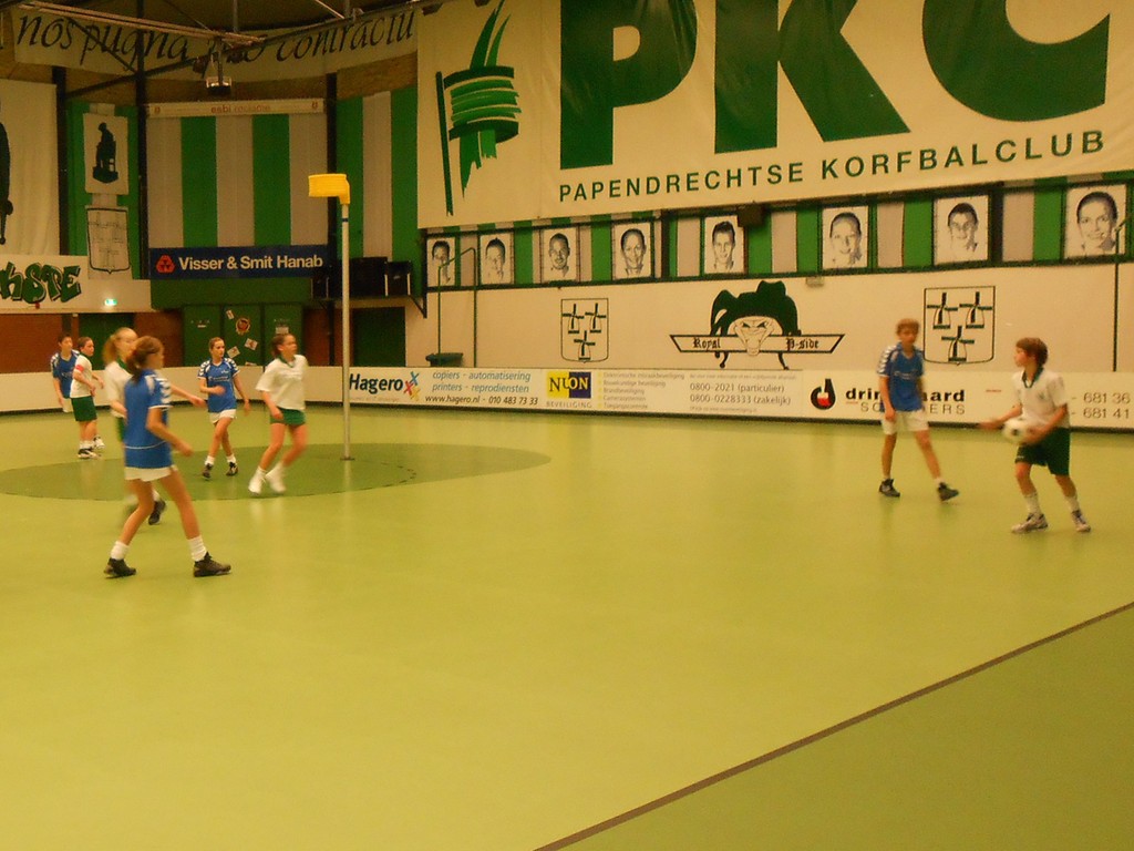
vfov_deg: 53.1
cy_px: 426
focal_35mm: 26
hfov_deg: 67.3
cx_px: 567
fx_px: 852
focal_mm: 4.6
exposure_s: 1/30
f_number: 3.5
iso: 250
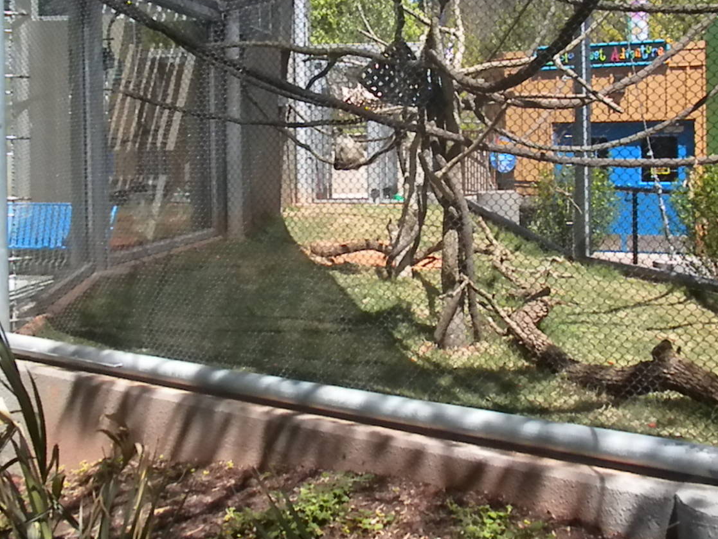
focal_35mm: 53
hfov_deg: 36.1
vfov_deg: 27.3
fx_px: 1099
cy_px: 170
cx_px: 401
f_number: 10
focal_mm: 6.6
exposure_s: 1/265
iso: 640
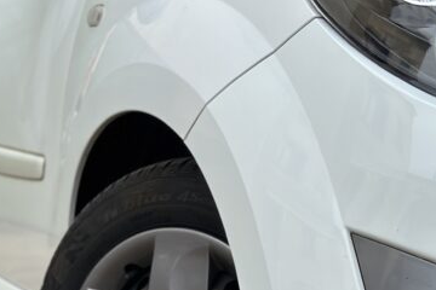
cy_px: 303
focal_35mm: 111
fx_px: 1344
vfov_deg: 12.2
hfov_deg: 18.2
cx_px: 59
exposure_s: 1/1357
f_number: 1.78
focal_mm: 6.86
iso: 80
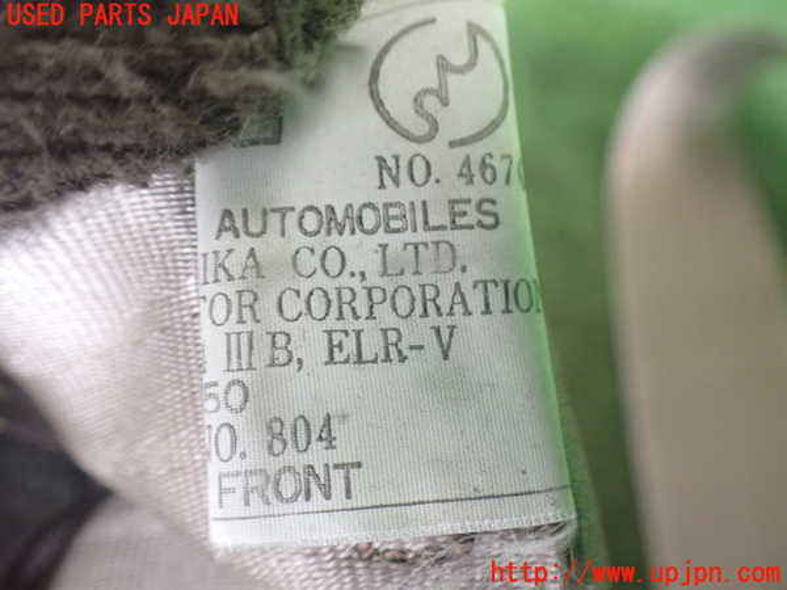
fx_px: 682
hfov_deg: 60.0
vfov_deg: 46.8
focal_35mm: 30
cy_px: 295
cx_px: 394
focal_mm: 5.4
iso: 800
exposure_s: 1/100
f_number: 2.3
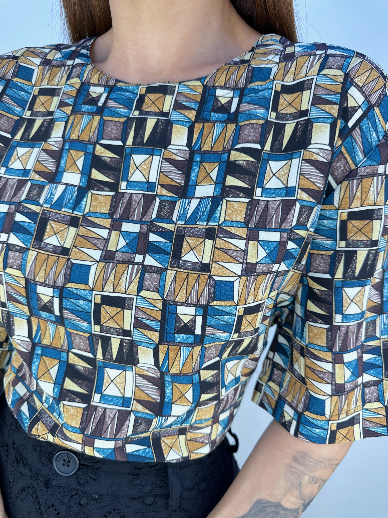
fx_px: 359
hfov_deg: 56.8
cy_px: 259
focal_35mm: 24
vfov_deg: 71.6
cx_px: 194
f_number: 1.78
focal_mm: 6.86
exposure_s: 1/100
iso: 50
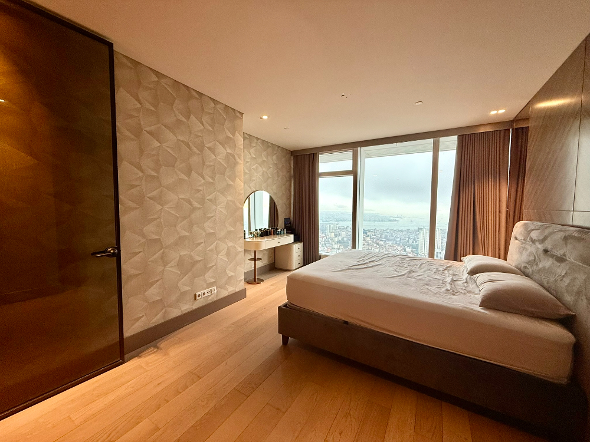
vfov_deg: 85.7
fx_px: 239
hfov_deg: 102.1
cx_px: 295
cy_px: 221
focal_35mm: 14
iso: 80
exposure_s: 1/100
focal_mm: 2.22
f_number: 2.2
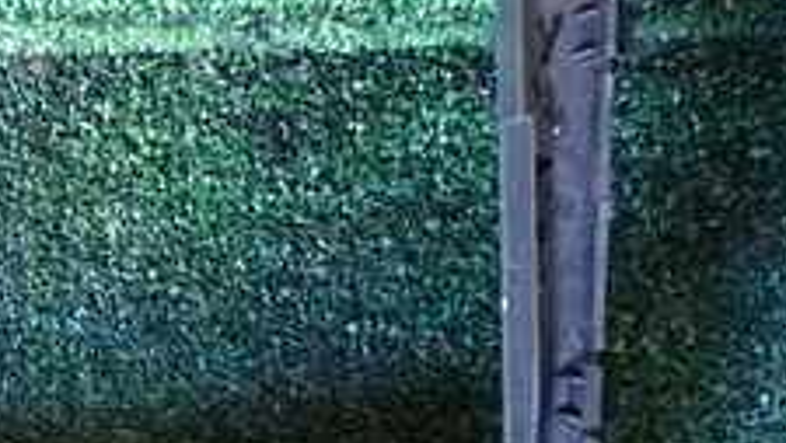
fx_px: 1815
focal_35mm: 87
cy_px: 241
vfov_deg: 13.9
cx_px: -98
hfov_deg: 22.9
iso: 800
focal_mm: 5.4
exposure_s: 1/30
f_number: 2.3
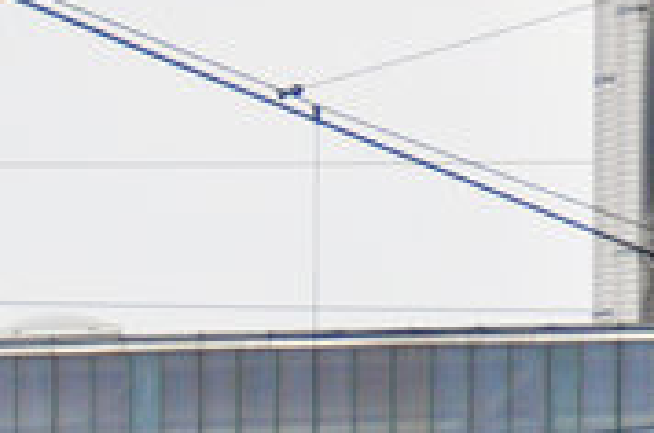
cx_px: -1352
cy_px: 1119
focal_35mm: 486
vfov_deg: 2.8
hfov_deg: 4.1
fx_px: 8813
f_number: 2.8
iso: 640
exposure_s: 1/800
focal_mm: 48
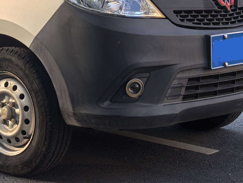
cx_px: -8
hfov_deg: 15.3
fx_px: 885
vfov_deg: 11.6
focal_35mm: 126
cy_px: -28
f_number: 2
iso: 50
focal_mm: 5.75
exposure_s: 1/752
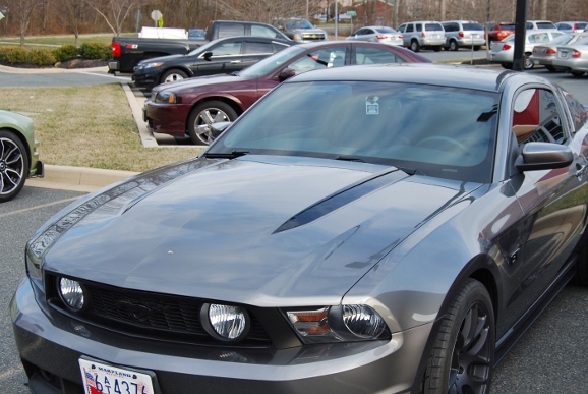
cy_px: 217
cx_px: 308
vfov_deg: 25.1
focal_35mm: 54
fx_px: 883
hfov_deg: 36.8
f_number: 5.6
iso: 125
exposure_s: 1/125
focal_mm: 26
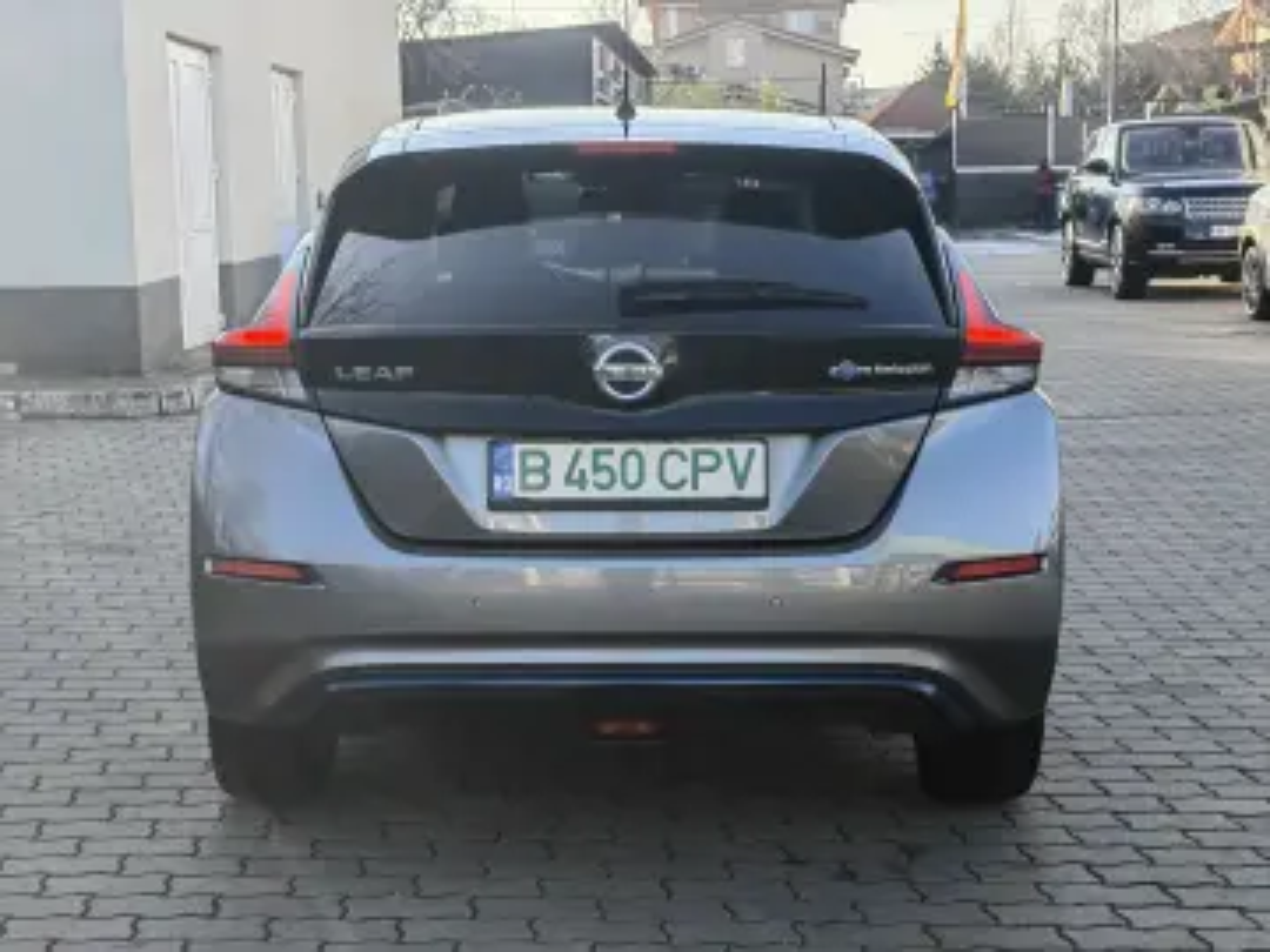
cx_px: 635
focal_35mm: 56
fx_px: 2055
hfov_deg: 34.3
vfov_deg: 26.1
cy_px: 476
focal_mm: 5.54
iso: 80
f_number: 1.8
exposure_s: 1/1976
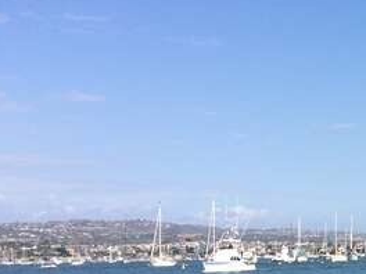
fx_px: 930
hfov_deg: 19.4
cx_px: 549
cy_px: 228
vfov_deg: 16.6
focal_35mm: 88
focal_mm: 4.15
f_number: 2.2
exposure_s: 1/2415
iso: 32
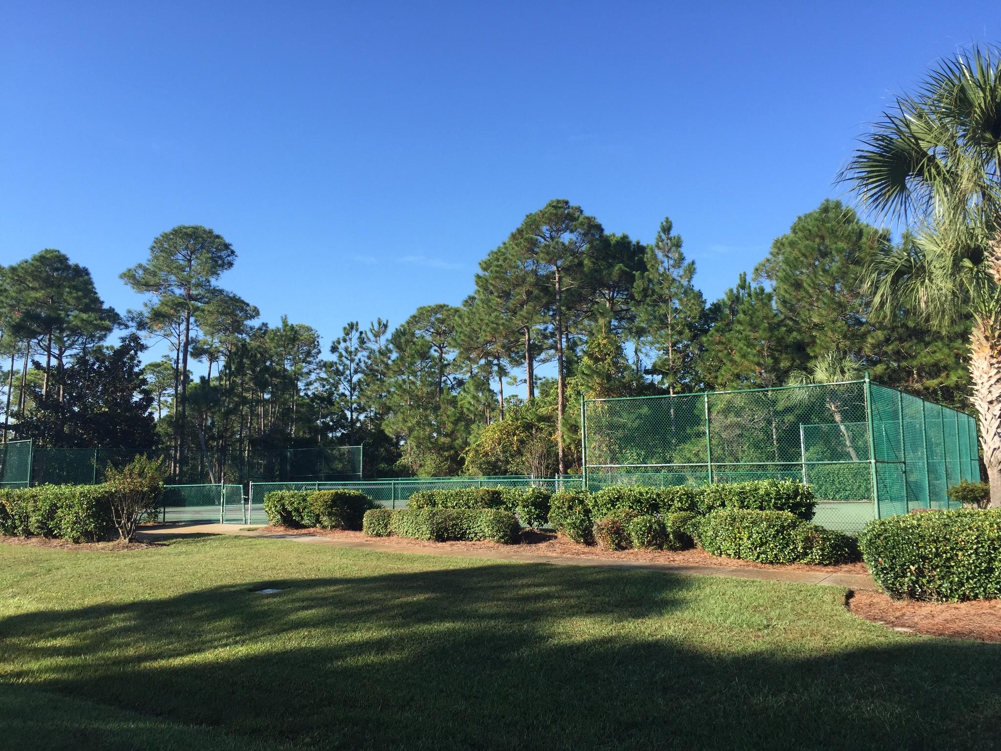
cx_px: 500
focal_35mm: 29
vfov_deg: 48.2
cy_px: 376
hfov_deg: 61.7
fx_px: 839
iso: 32
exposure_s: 1/860
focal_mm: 4.15
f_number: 2.2
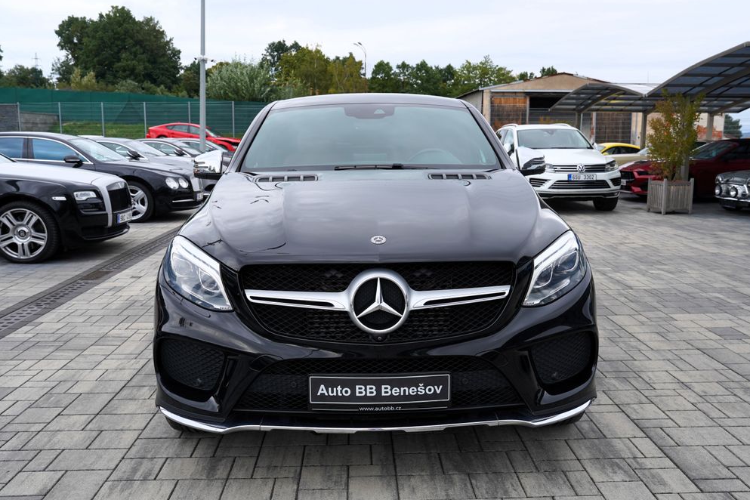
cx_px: 374
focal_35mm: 31
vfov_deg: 42.3
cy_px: 252
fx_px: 646
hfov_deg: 60.3
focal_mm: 30
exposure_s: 1/160
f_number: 6.3
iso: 100
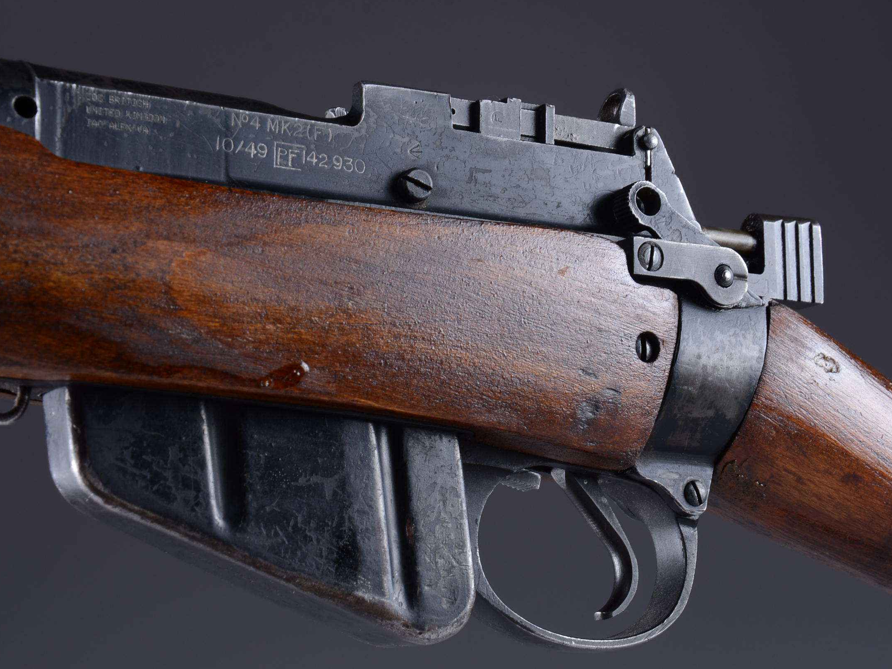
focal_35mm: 102
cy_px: 333
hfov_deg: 19.3
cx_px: 464
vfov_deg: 14.5
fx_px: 2628
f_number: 13
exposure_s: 1/50
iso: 125
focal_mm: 62
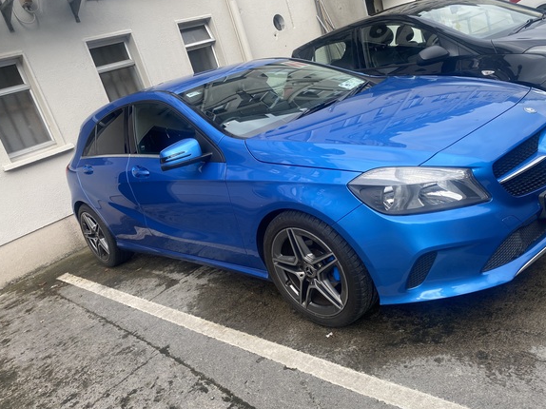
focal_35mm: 29
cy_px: 214
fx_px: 457
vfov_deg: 48.2
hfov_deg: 61.7
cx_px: 279
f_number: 1.8
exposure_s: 1/582
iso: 32
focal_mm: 4.25
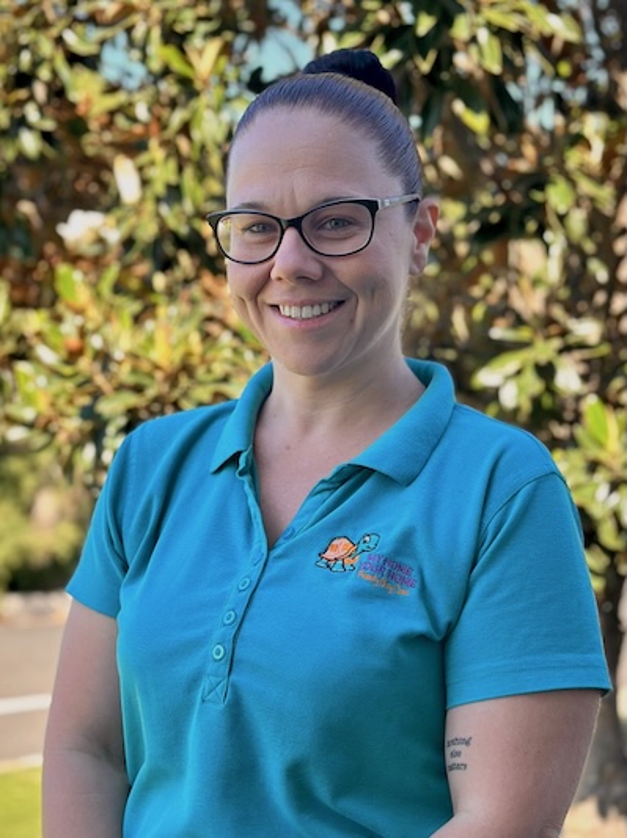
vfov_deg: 39.7
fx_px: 1161
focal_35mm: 48
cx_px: 314
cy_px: 419
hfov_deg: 30.2
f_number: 1.78
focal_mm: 6.86
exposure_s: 1/830
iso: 80
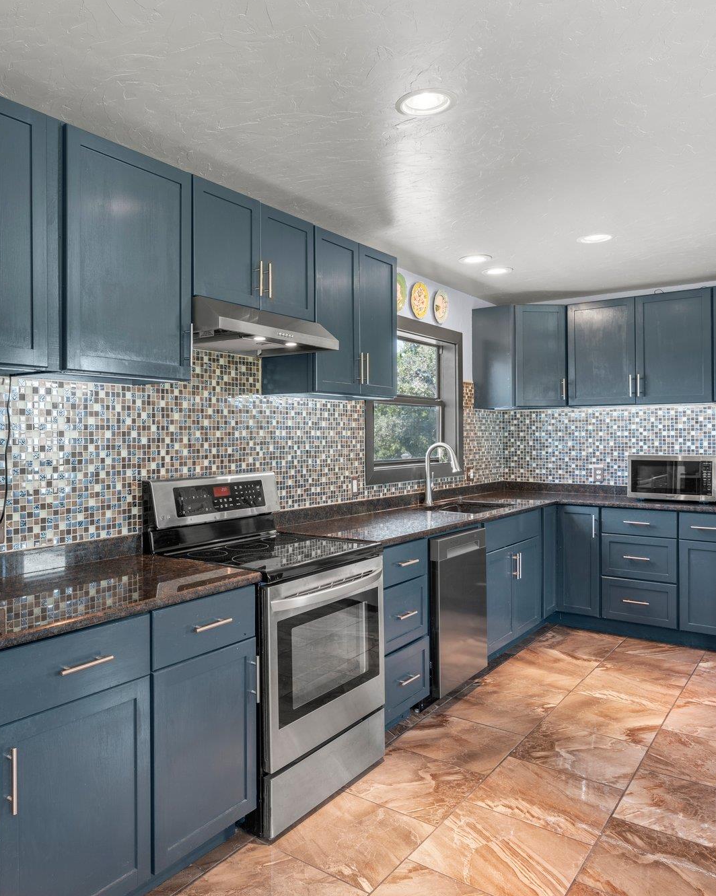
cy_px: 440
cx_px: 273
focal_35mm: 26
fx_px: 689
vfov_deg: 66.0
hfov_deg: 54.4
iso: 100
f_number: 8
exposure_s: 1/8
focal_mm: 18
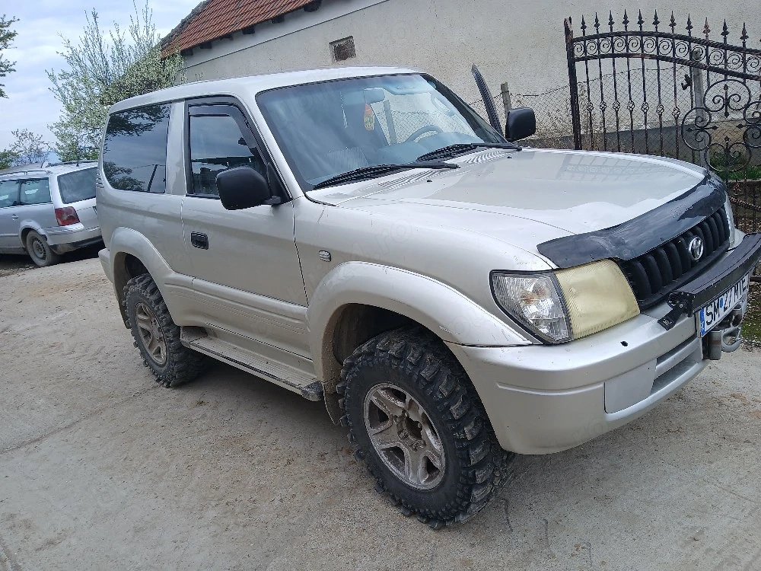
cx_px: 380
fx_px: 572
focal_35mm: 26
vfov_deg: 53.1
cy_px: 286
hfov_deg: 67.3
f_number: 1.8
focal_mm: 3.98
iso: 20
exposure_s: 1/244
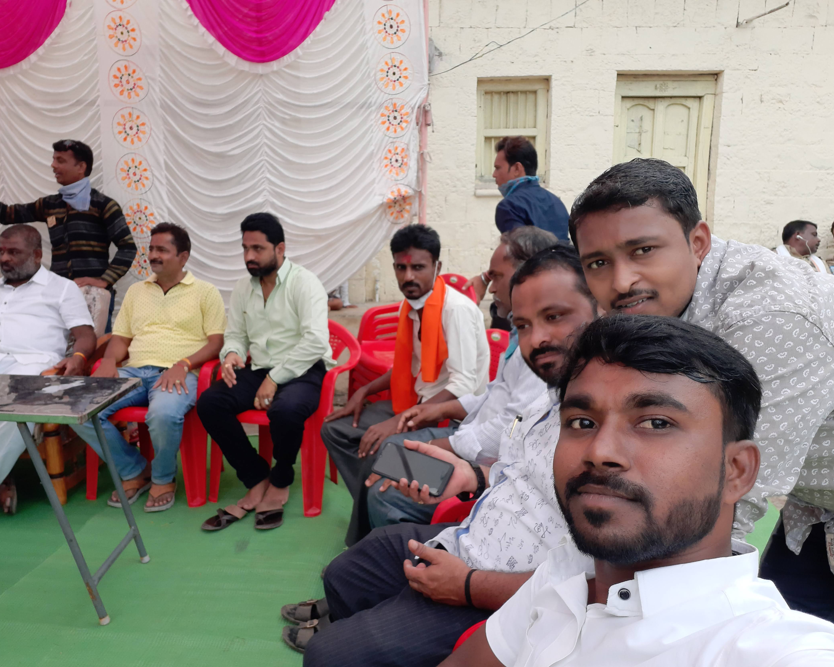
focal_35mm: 27
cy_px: 336
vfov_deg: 53.2
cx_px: 392
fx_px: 666
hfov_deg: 64.0
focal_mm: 3.75
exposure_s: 1/320
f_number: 2
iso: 40
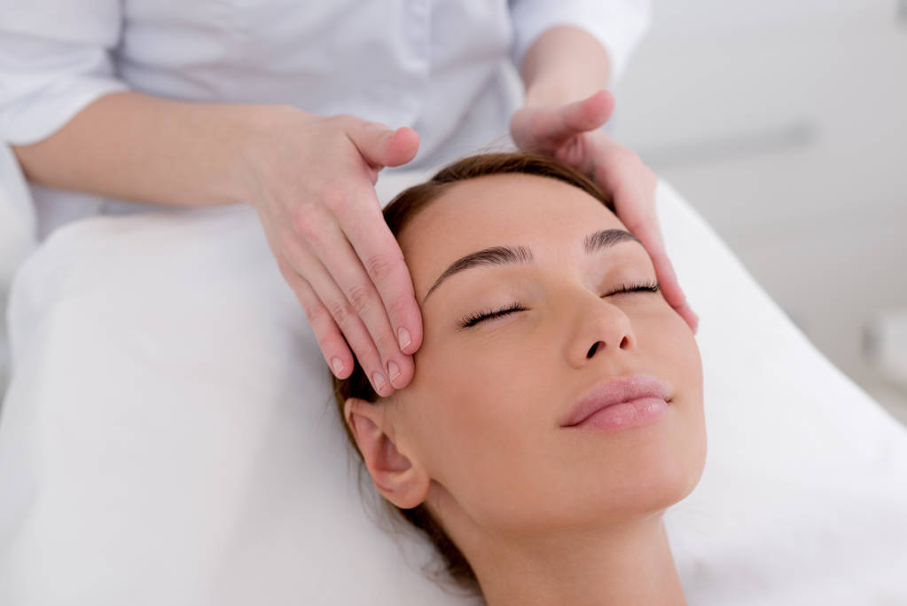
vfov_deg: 16.1
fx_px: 2142
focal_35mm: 85
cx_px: 454
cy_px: 303
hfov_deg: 23.9
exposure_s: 1/160
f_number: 3.5
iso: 125
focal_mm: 85
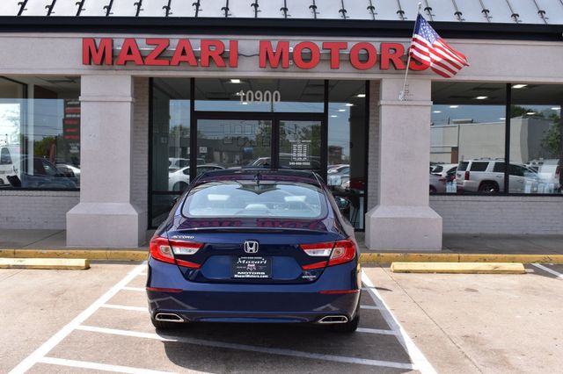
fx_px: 633
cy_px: 187
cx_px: 282
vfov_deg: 33.0
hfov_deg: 47.9
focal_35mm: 40
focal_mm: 27
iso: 400
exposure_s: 1/400
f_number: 11
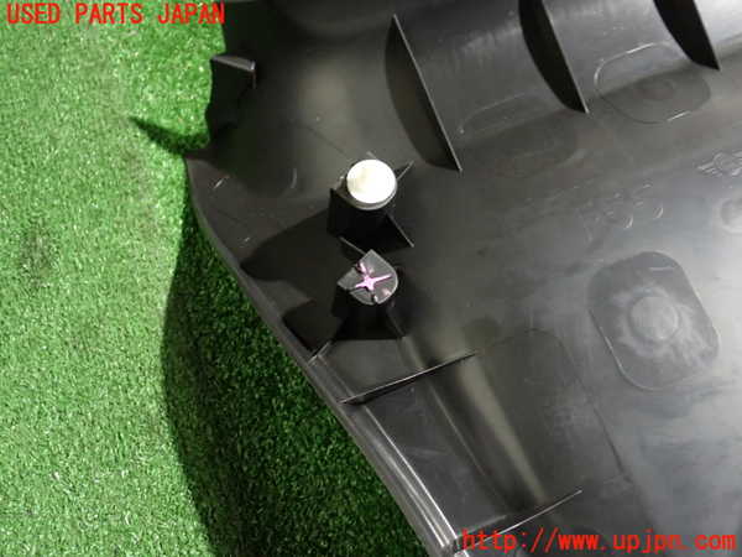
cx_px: 371
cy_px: 278
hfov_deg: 51.4
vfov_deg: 39.7
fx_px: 772
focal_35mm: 36
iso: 800
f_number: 2.5
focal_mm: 6.37
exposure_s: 1/10
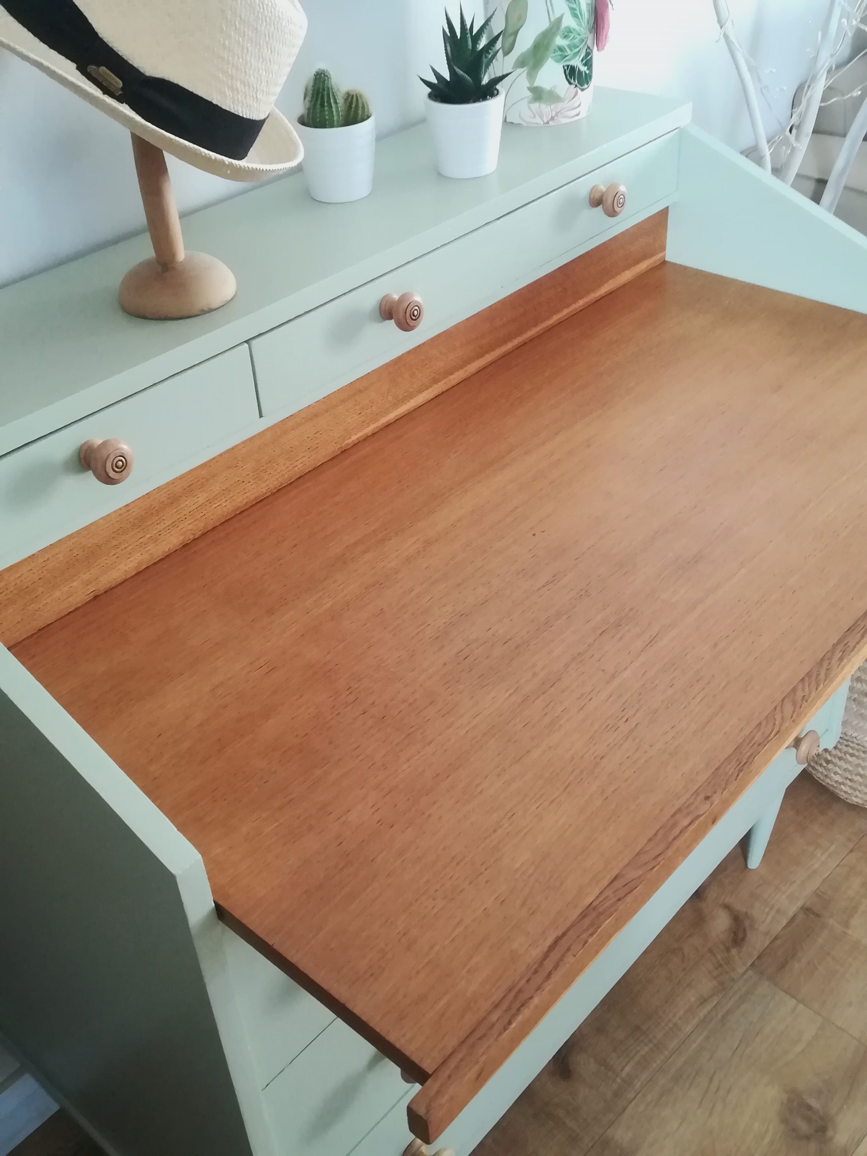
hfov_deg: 41.8
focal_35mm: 34
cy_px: 578
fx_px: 1135
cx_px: 434
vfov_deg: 54.0
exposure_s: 1/20
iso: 500
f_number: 2.2
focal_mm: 3.83
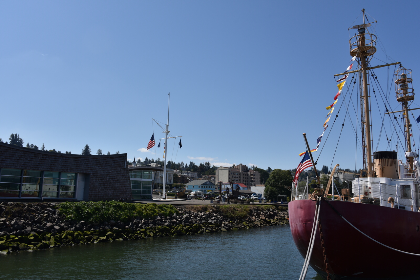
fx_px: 327
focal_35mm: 28
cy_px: 140
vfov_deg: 46.4
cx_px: 210
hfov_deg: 65.5
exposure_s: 1/400
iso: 100
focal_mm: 28
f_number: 10
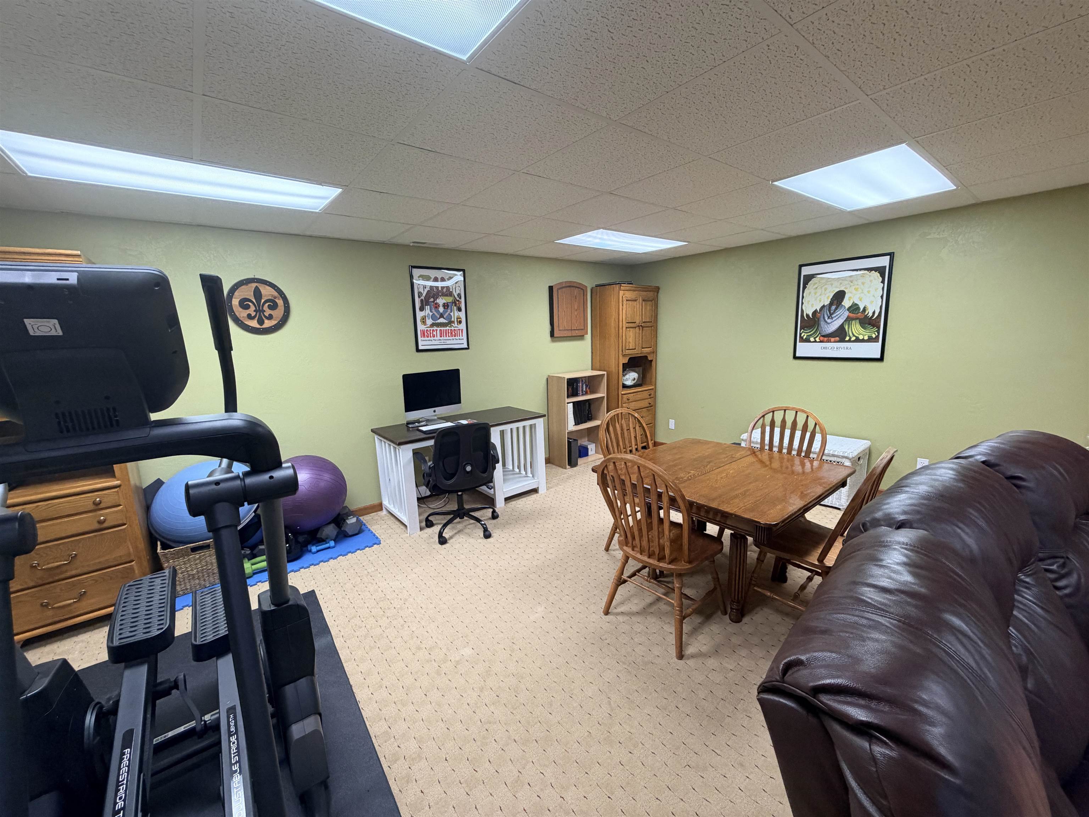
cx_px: 544
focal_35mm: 14
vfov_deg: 85.7
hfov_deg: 102.1
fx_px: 440
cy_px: 408
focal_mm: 2.22
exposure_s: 1/120
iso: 250
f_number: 2.2
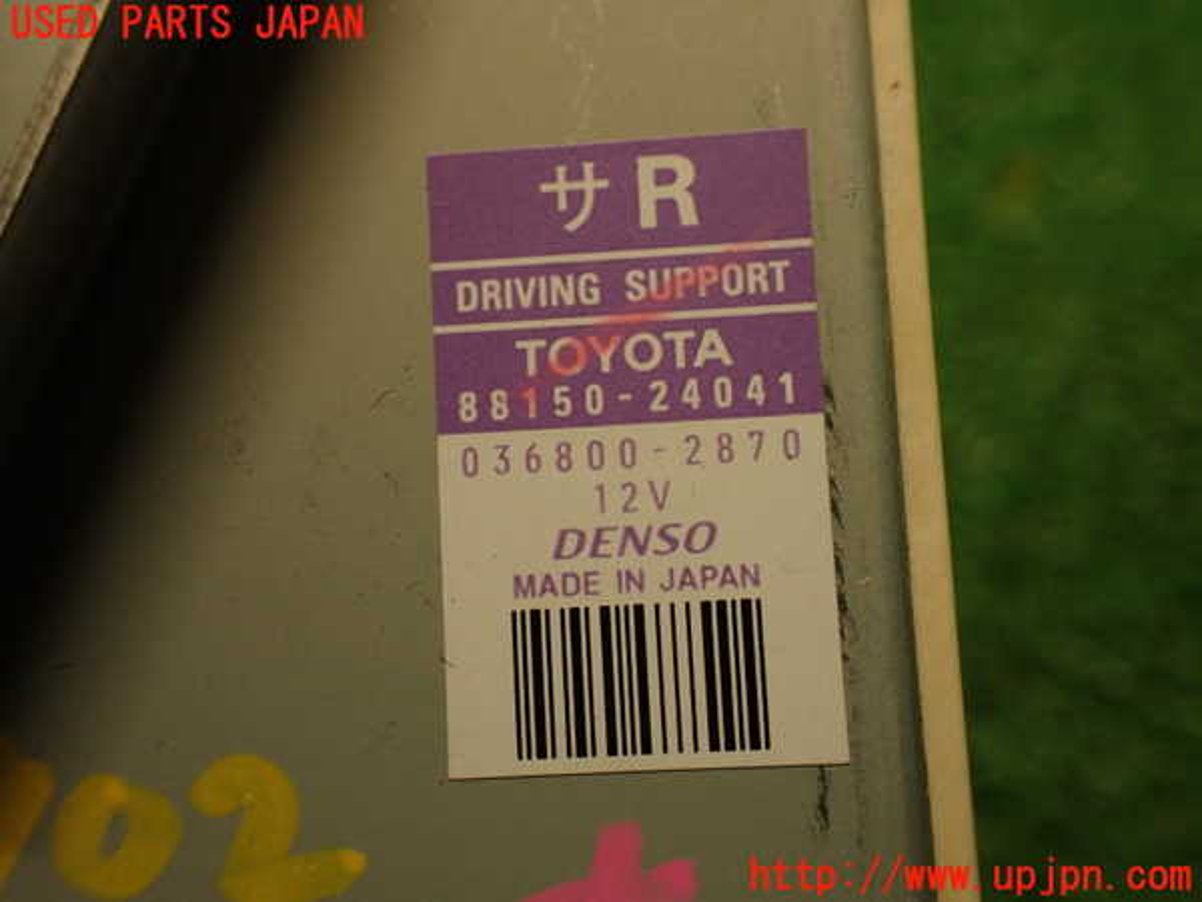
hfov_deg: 56.8
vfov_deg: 44.2
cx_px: 601
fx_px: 1111
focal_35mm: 32
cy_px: 451
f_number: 2.4
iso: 200
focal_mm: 5.79
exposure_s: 1/50
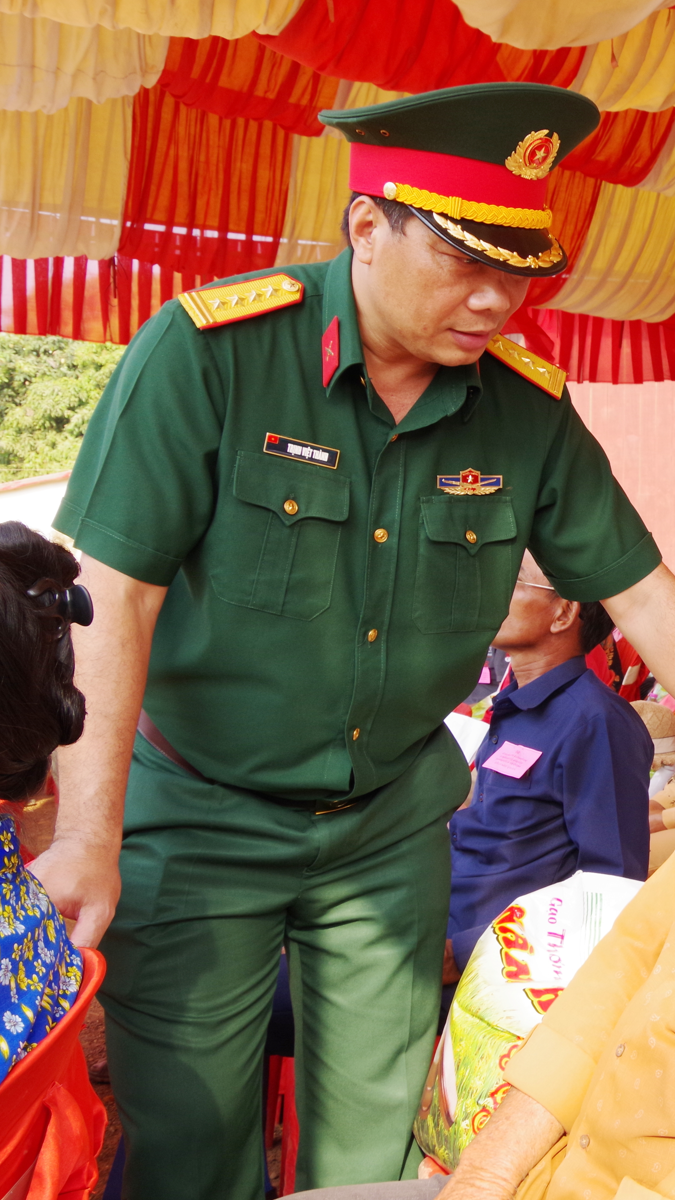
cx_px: 874
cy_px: 601
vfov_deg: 42.1
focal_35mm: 49
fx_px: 1559
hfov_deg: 22.0
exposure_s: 1/80
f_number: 9
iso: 400
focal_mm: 21
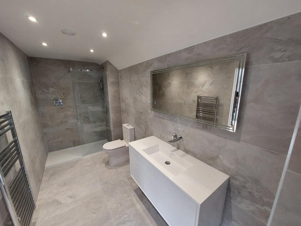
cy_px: 113
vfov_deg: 89.9
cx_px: 150
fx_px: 113
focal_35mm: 13
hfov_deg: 106.2
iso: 80
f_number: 2.2
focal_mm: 1.74
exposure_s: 1/50
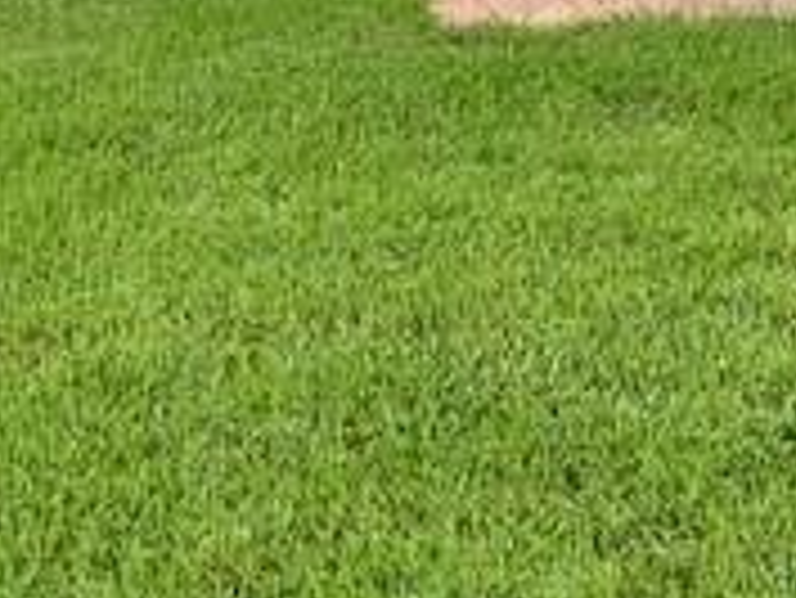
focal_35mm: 94
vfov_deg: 15.0
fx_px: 2163
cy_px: -184
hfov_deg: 20.7
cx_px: 202
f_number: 1.8
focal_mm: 4.25
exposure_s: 1/275
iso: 25
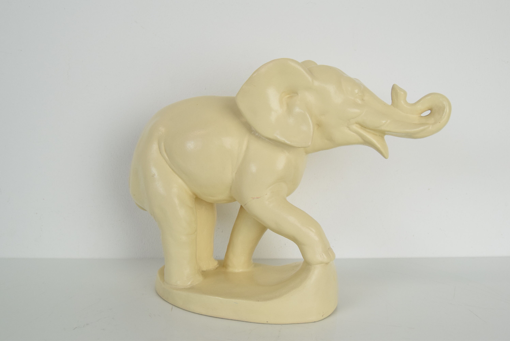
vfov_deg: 34.3
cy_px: 170
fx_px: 553
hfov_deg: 49.5
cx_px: 255
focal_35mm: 39
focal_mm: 26
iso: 1600
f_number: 8
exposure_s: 1/250
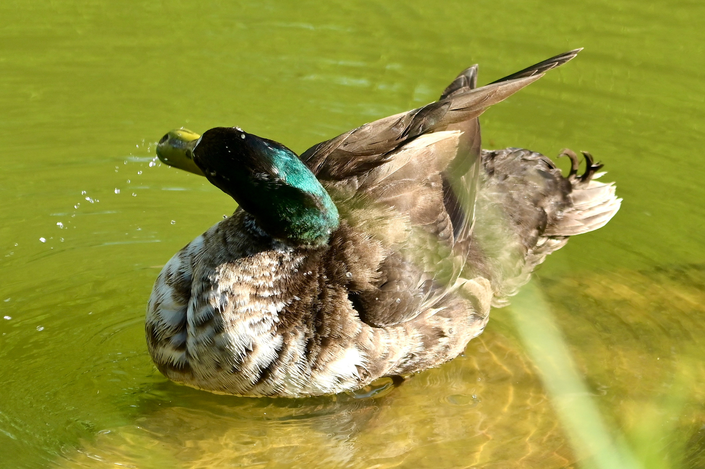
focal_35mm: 225
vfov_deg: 6.1
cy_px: 234
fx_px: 4404
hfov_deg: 9.2
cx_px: 352
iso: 360
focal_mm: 150
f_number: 4.8
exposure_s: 1/1250
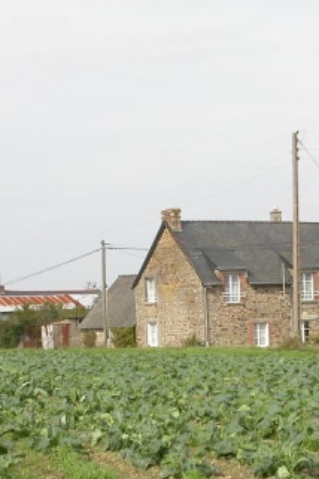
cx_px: 198
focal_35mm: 84
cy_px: 306
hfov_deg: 16.2
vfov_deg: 24.1
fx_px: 1116
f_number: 6.7
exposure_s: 1/304
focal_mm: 7.85
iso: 100
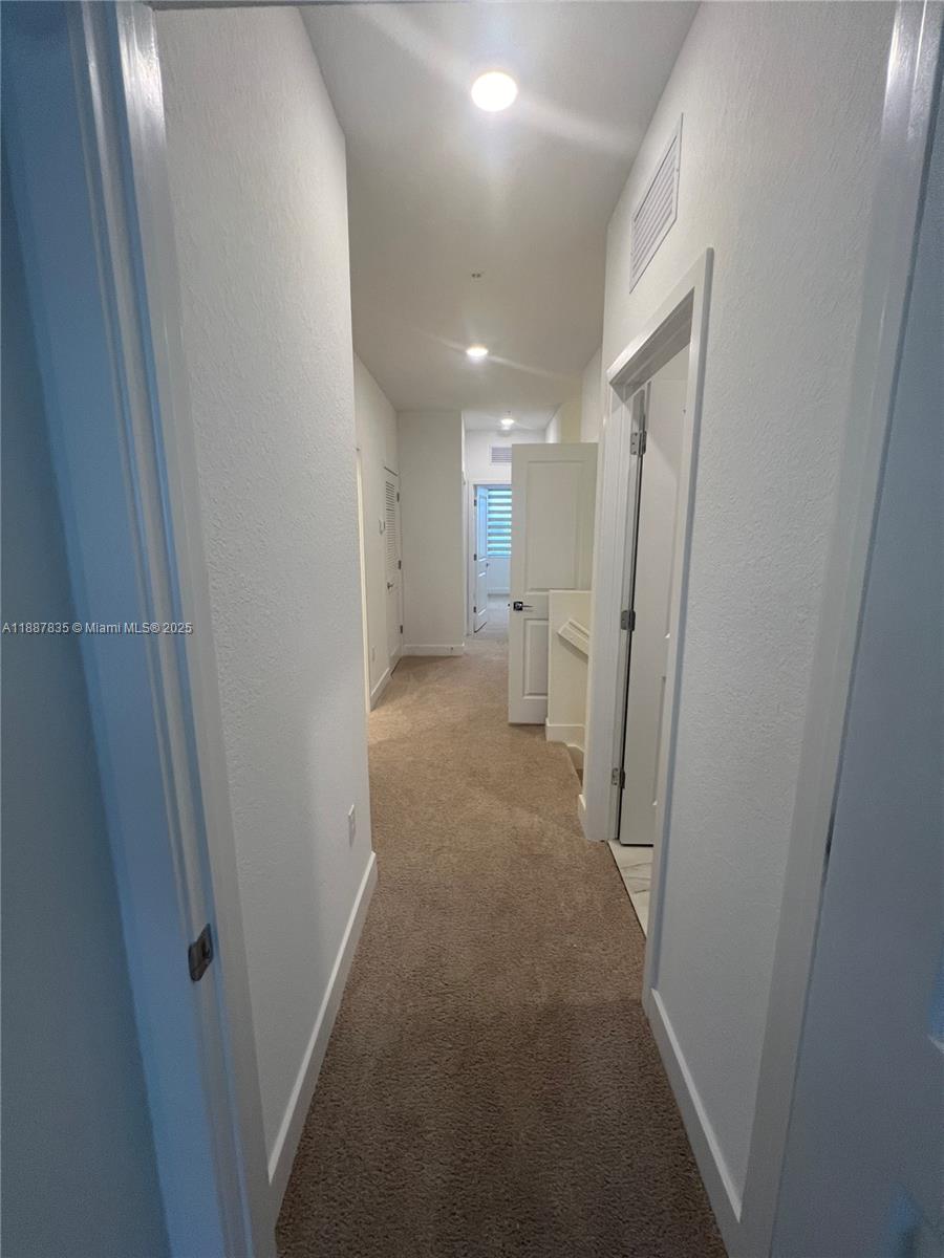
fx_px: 473
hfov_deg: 89.9
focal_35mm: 13
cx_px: 472
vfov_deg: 106.2
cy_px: 629
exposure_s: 1/120
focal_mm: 1.57
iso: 200
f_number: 1.8
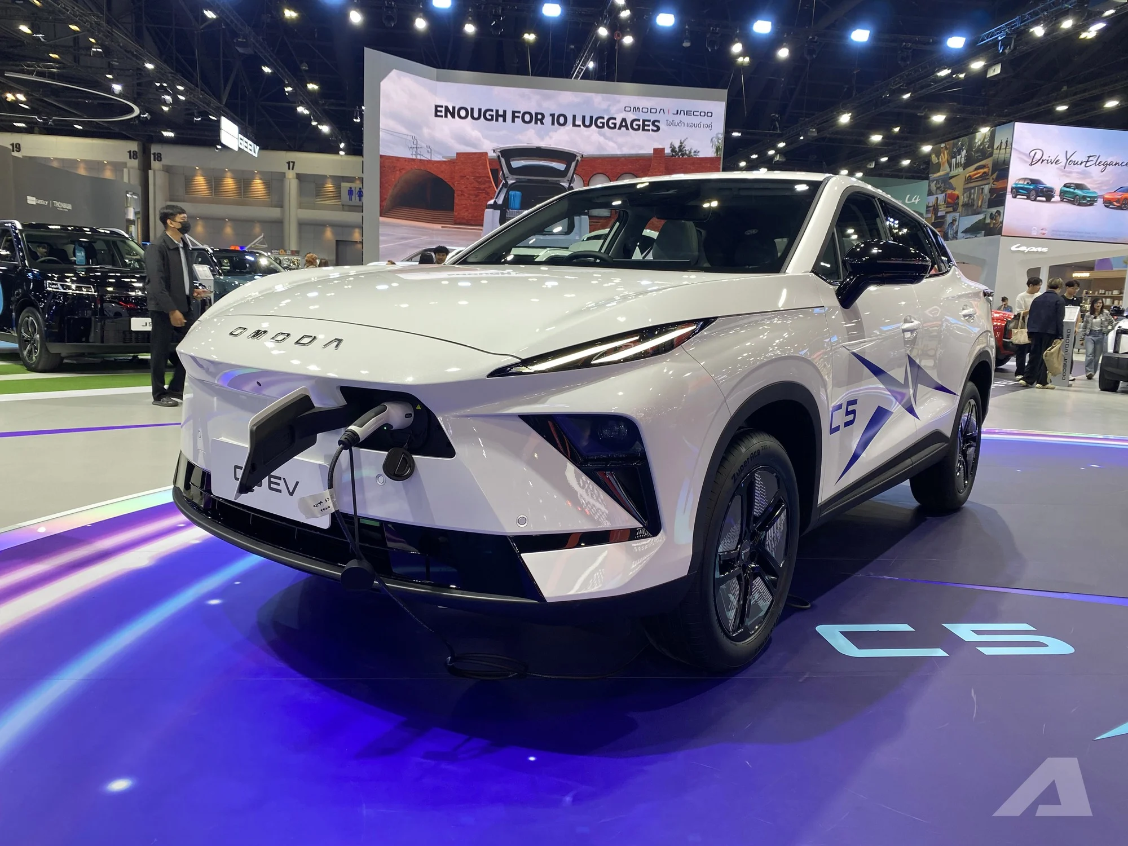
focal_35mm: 26
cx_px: 564
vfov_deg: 53.1
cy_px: 423
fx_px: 847
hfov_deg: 67.3
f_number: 1.8
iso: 64
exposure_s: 1/100
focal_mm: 4.25
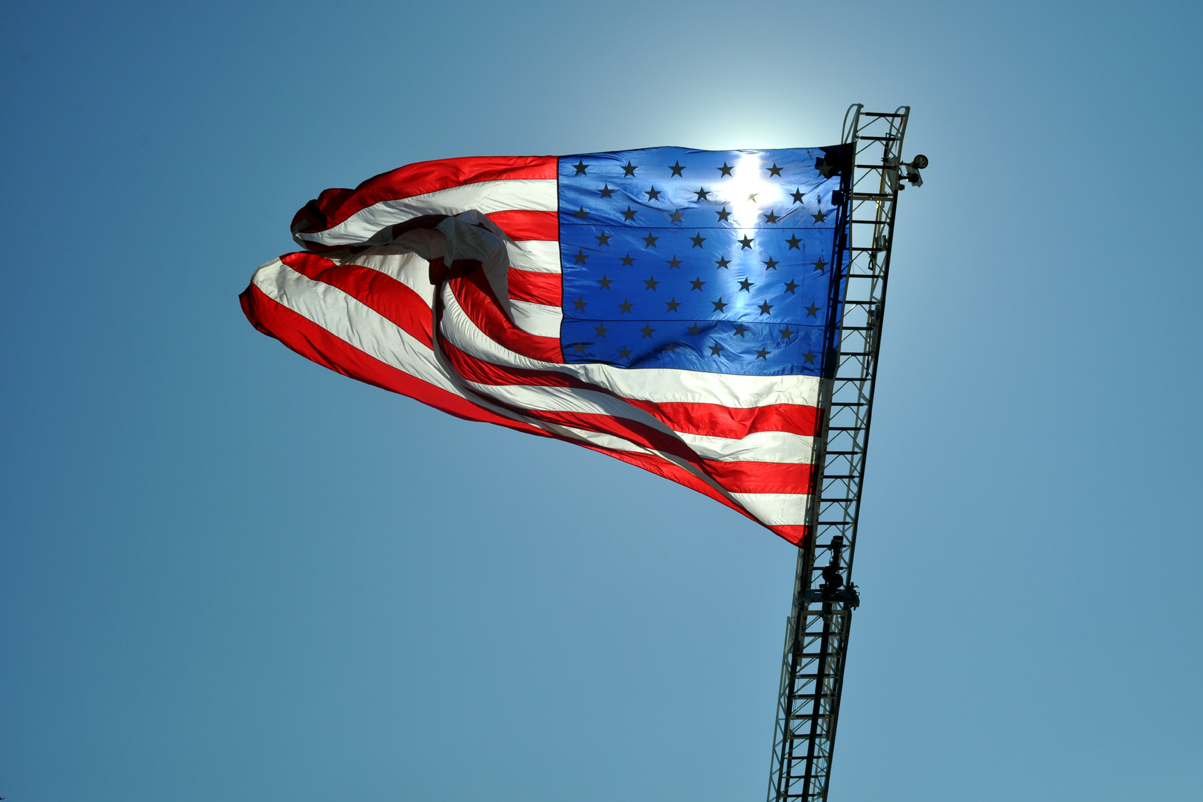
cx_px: 617
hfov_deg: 60.3
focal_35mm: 31
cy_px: 393
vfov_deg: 42.3
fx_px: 1036
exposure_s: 1/800
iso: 200
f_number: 14
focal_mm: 20
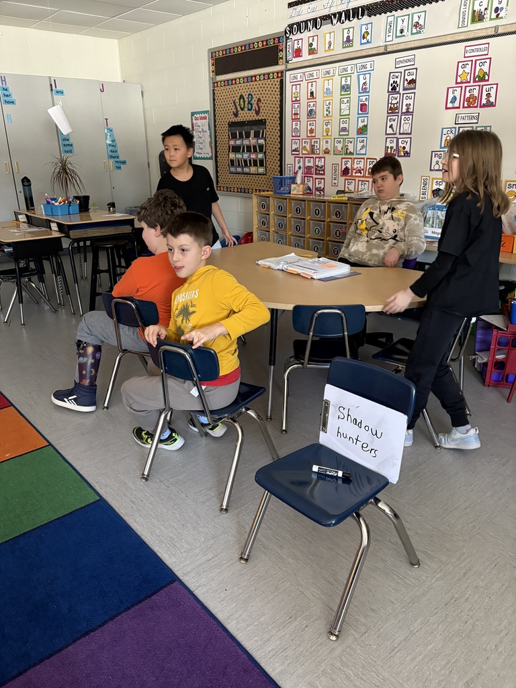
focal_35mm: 26
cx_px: 258
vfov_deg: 67.3
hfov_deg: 53.1
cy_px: 344
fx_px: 517
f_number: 1.6
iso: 500
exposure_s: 1/60
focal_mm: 5.96
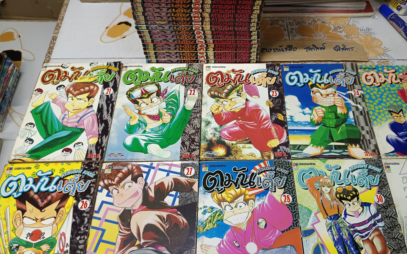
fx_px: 333
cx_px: 238
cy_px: 155
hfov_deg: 62.5
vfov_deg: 41.6
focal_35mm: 30
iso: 1123
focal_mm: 5.31
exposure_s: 1/33.3
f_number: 1.7
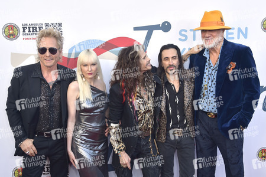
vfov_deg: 33.4
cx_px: 133
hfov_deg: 48.5
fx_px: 296
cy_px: 88
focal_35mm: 40
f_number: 6.3
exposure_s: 1/250
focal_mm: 40
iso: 400
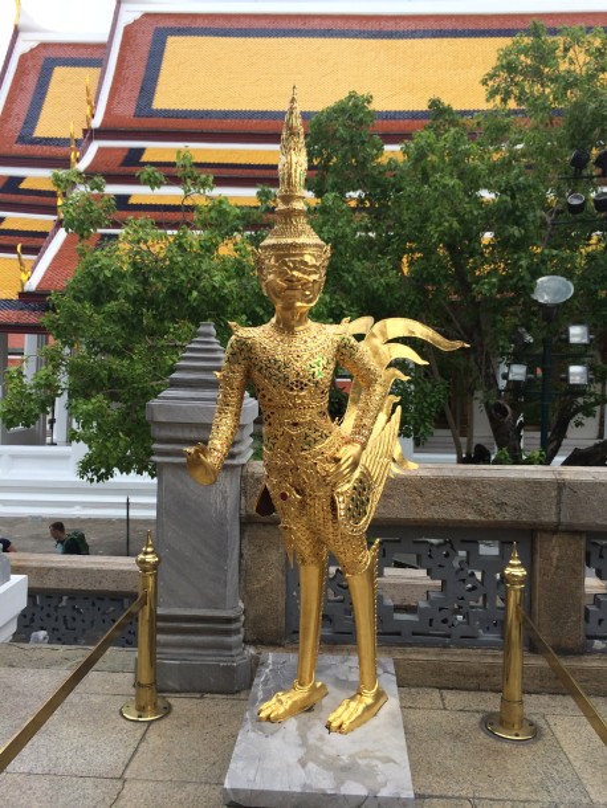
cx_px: 304
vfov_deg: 59.9
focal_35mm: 30
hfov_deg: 46.8
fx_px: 701
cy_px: 404
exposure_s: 1/1140
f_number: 2.2
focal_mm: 4.12
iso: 32
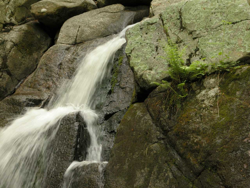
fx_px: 982
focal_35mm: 136
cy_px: 94
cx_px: 125
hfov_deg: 14.5
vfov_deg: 10.9
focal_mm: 34.7
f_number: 7.7
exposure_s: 1/21.3
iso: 100
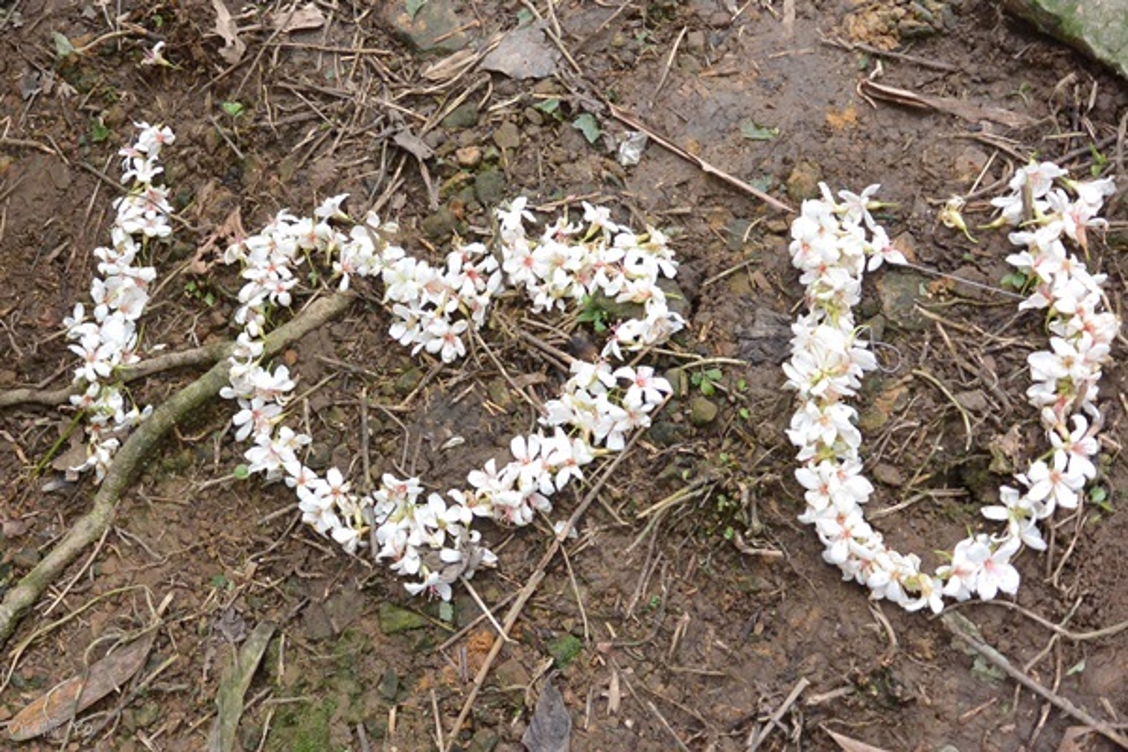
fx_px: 1003
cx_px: 564
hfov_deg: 58.7
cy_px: 376
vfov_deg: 41.1
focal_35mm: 32
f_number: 3.8
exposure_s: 1/60
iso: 640
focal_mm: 12.2
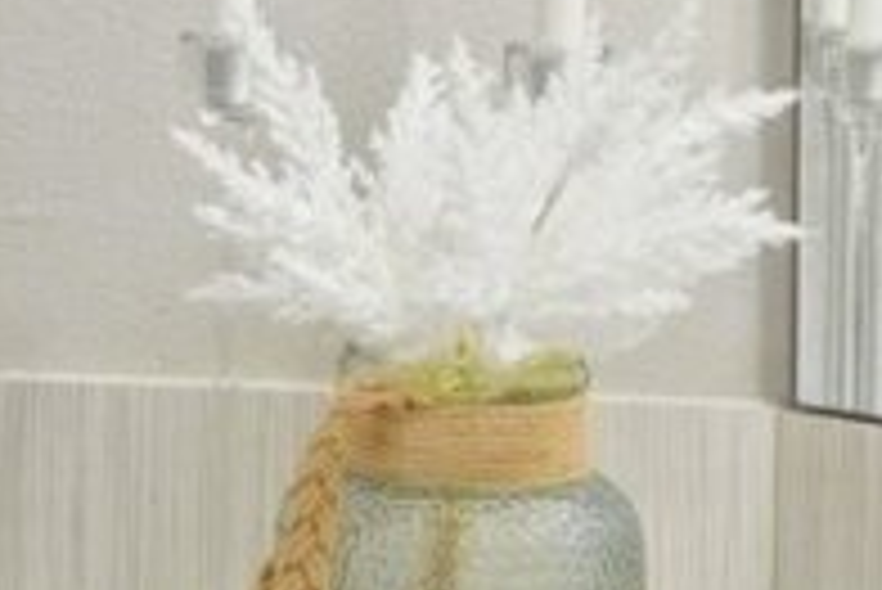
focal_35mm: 118
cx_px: -135
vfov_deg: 11.5
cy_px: -61
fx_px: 2882
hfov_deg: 16.8
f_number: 9
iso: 400
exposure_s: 1/250
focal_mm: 16.5
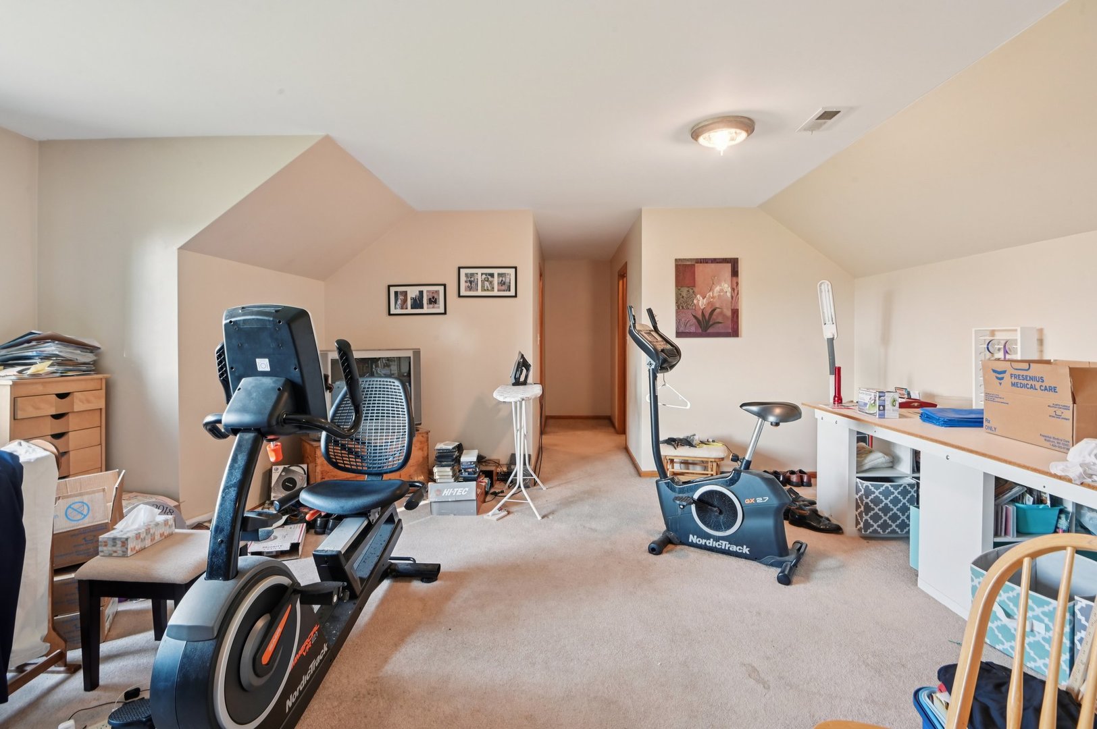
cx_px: 548
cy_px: 364
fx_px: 487
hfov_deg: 96.8
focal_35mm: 16
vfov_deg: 73.7
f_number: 13
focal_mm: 16
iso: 400
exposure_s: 1/3.33
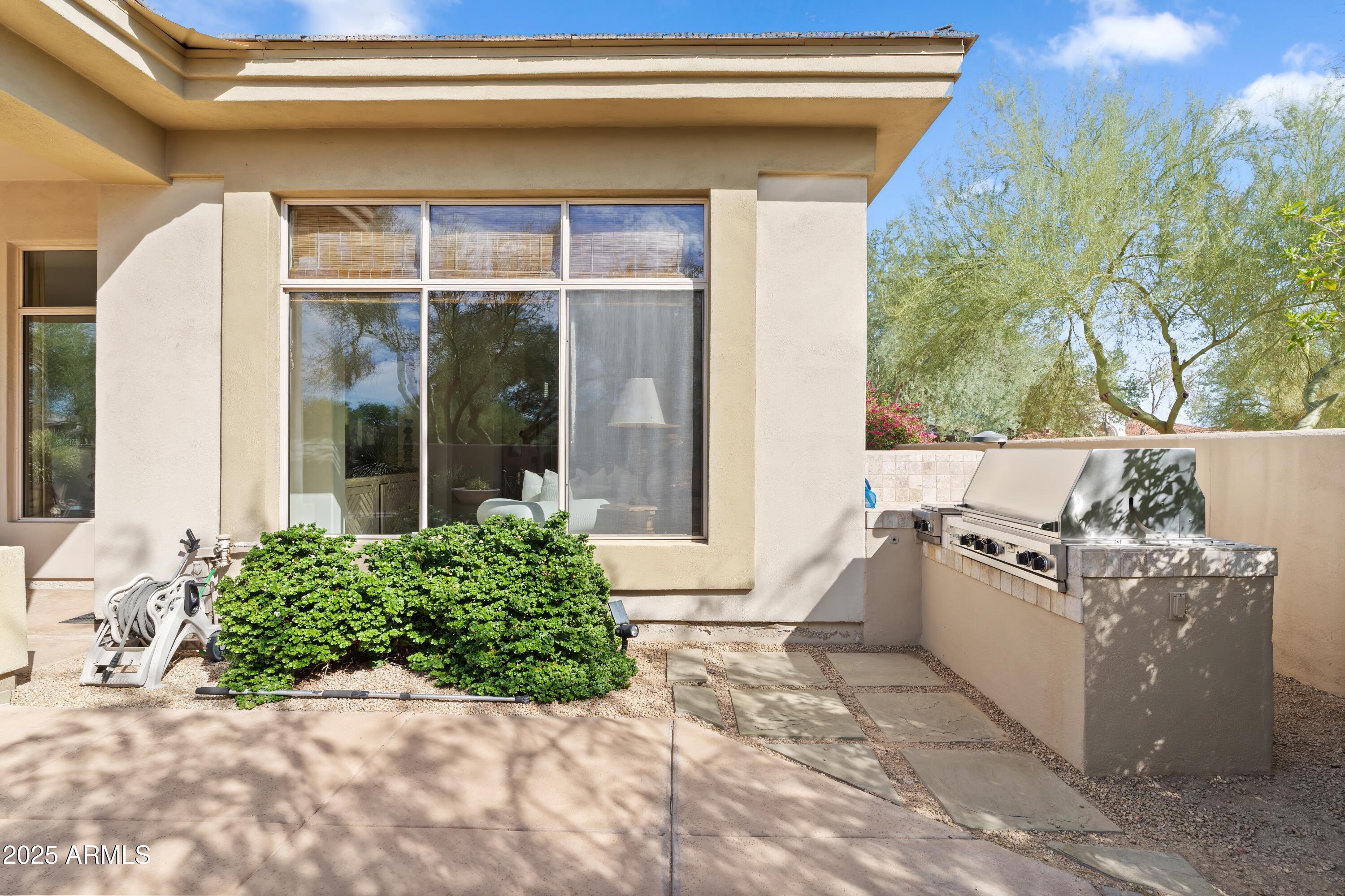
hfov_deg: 93.3
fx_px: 635
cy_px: 448
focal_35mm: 17
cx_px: 672
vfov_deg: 70.4
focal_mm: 17
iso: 400
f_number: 8
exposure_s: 1/160
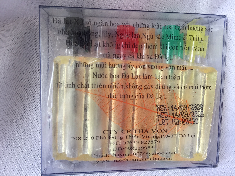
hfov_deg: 61.7
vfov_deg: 48.2
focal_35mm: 29
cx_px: 118
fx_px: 197
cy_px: 88
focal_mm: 4.15
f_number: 2.2
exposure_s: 1/100
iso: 32
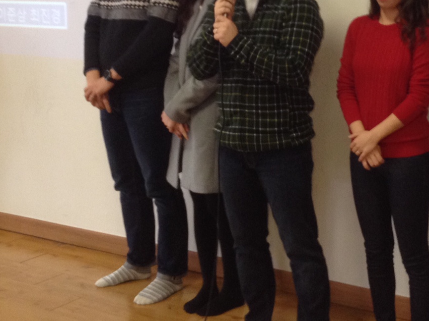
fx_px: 1029
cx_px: 304
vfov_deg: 17.4
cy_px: 8
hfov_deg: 23.4
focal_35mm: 83
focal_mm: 4.28
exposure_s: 1/20
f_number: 2.4
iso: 100
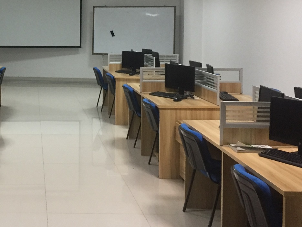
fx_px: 541
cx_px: 34
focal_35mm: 62
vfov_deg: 23.3
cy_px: 45
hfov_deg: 29.9
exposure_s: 1/33
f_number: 2.2
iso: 250
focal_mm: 4.15
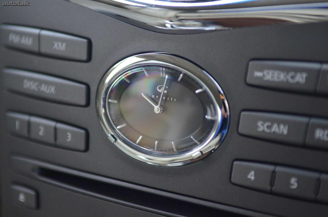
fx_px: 750
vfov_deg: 16.5
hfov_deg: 24.7
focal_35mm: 82
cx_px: 164
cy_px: 108
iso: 1600
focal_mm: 55
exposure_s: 1/200
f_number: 2.8
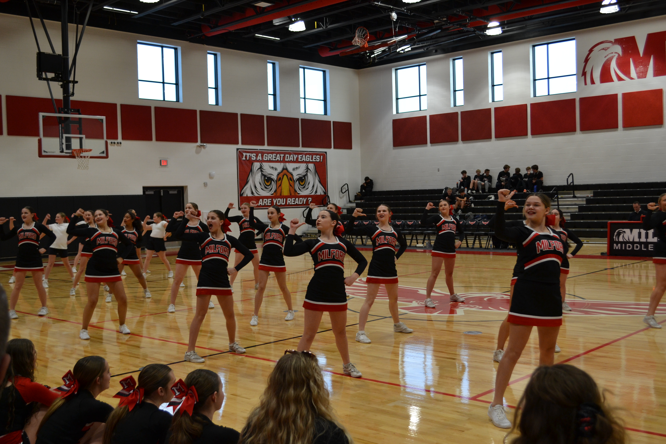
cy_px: 222
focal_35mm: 39
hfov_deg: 49.6
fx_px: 721
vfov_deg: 34.2
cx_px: 333
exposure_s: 1/60
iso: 500
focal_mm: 26
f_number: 4.2
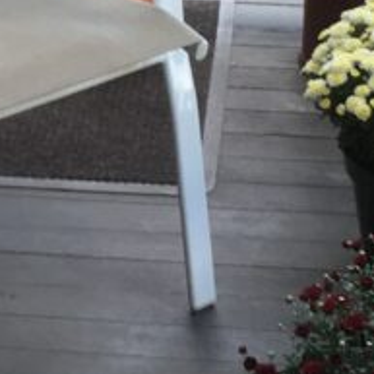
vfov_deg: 9.4
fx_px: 2274
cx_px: -6
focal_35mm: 186
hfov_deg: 9.3
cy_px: 54
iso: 40
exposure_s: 1/120
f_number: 2.2
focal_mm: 4.15
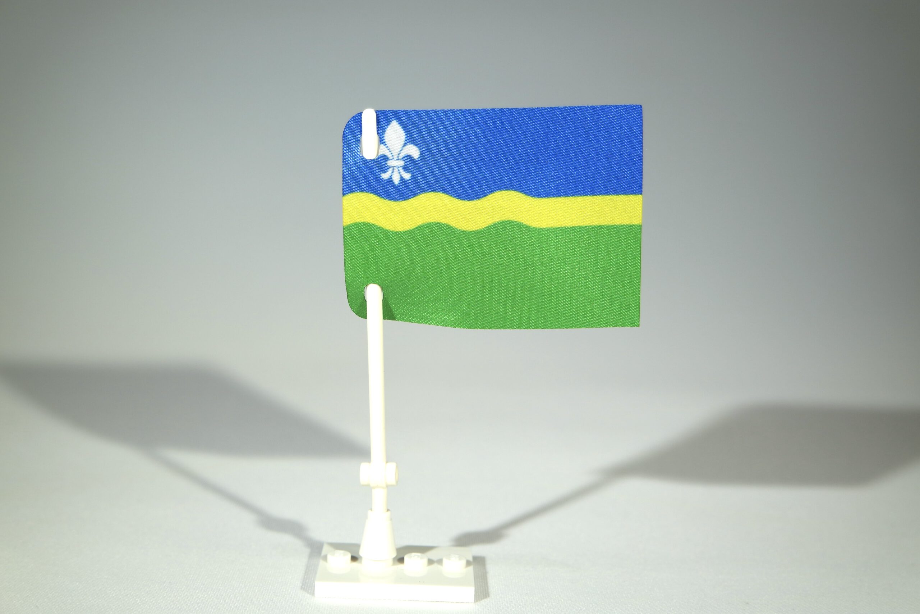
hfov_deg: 37.5
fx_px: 1354
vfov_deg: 25.5
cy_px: 307
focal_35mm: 53
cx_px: 460
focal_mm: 35
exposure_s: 1/125
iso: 100
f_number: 5
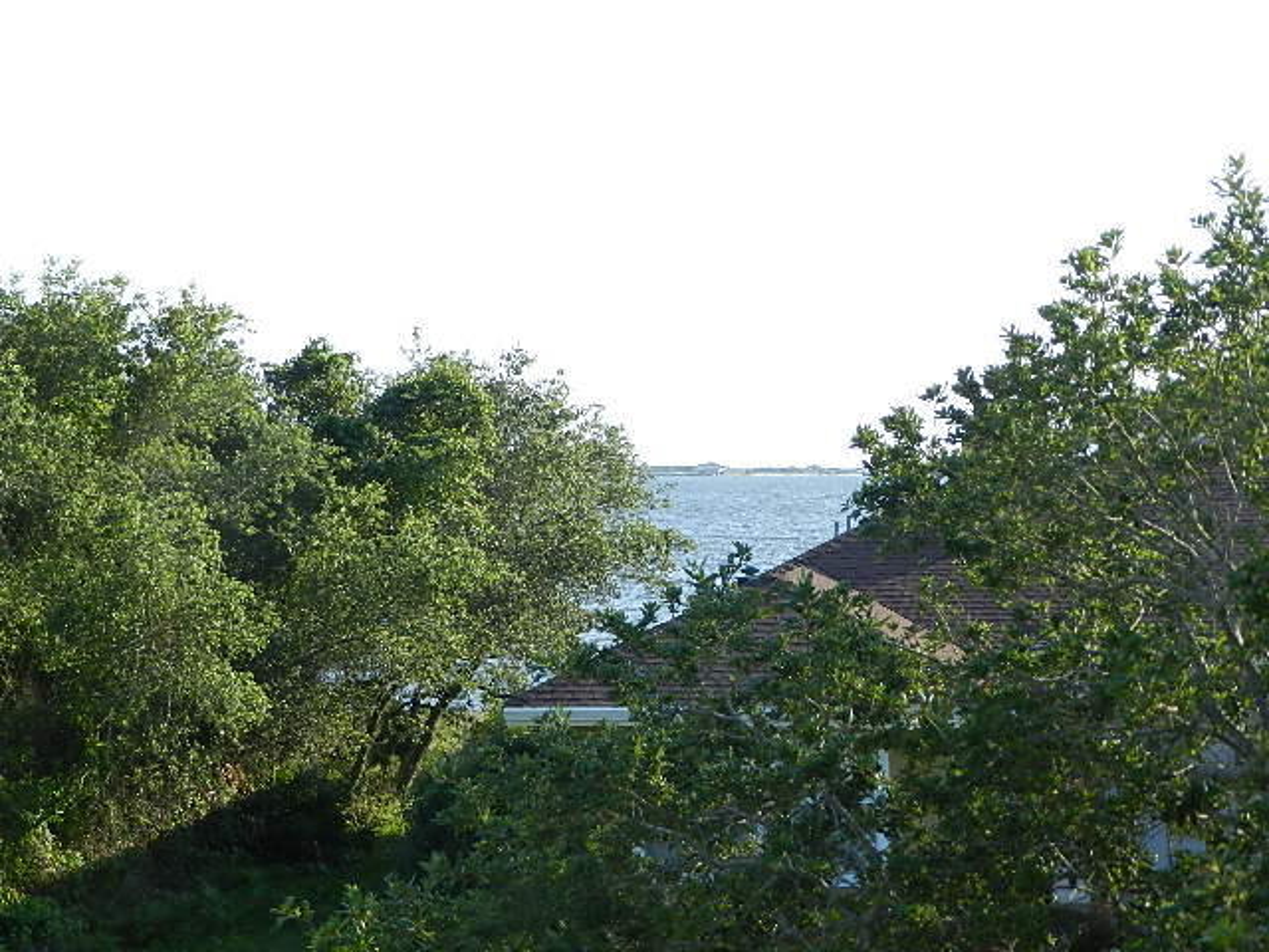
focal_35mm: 100
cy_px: 476
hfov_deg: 19.6
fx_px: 3666
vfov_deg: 14.8
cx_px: 634
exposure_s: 1/400
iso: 160
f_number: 4.6
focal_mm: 17.7
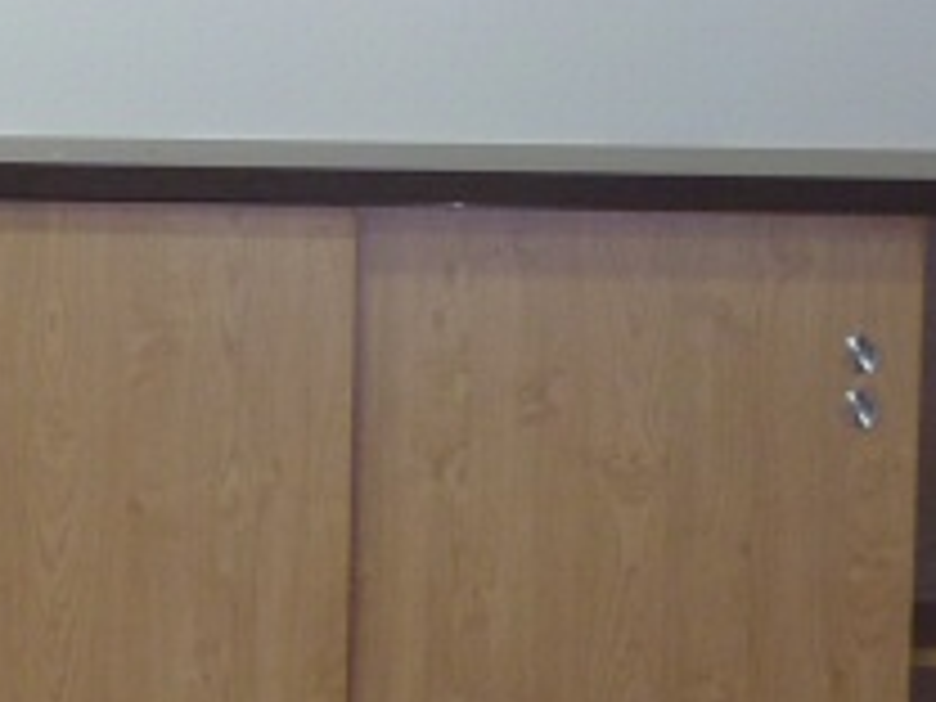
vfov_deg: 9.4
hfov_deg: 11.9
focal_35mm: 158
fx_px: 4272
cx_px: -486
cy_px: 297
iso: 100
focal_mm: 7.4
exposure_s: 1/13
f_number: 3.9
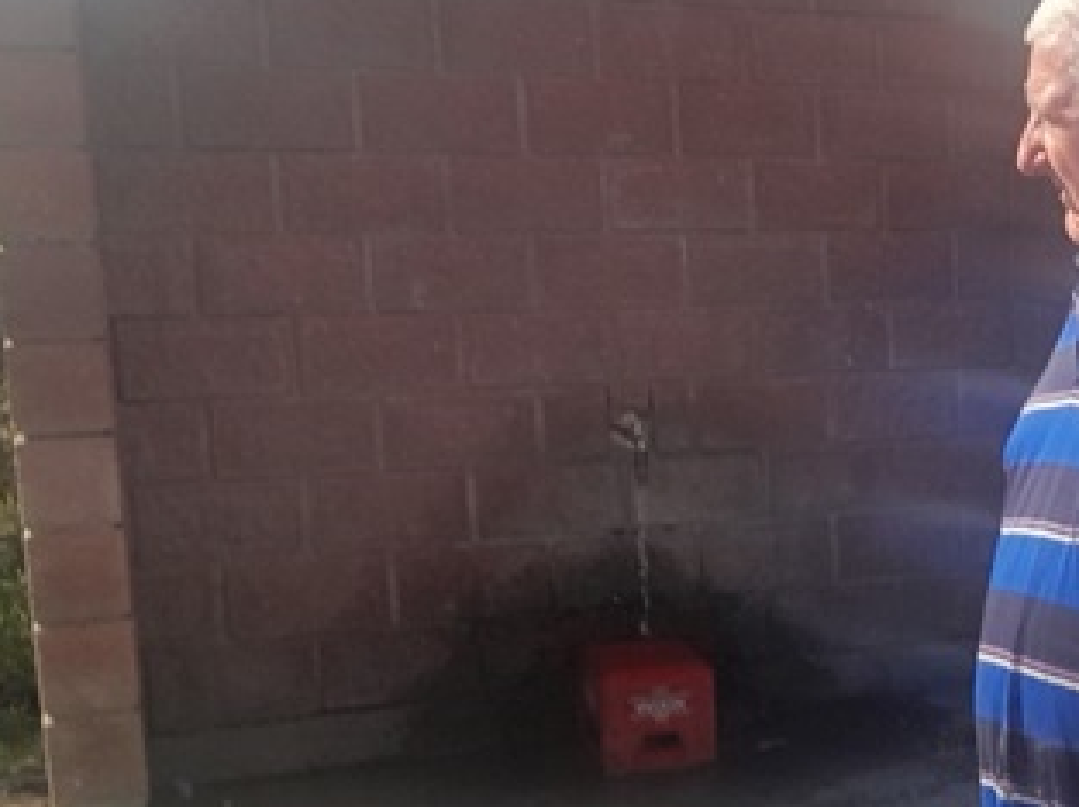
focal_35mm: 64
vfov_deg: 22.9
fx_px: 1993
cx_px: 1317
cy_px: 466
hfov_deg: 26.7
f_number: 2
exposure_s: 1/584
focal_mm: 4.6
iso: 20
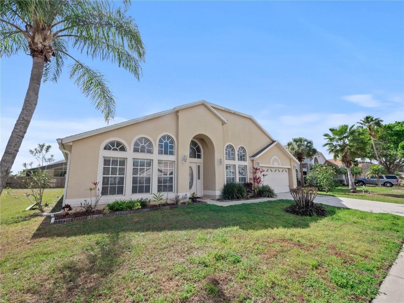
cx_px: 202
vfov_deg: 85.7
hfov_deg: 102.1
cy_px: 152
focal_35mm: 14
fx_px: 163
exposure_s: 1/400
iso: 200
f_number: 8
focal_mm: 7
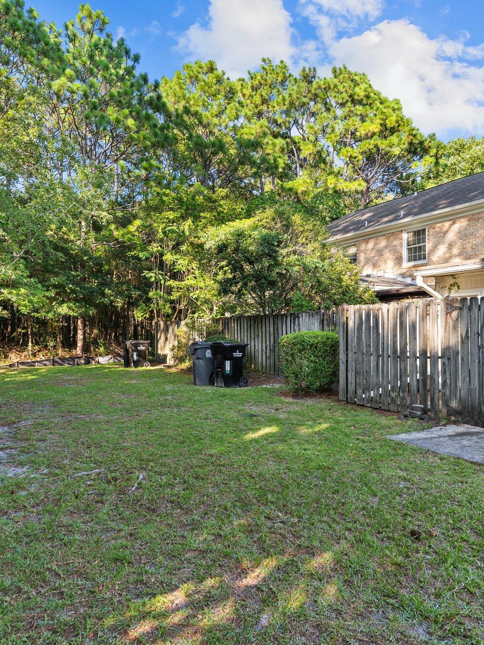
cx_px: 242
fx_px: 466
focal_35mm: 25
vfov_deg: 69.4
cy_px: 327
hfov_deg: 54.9
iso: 160
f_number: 5.6
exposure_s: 1/80
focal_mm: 17
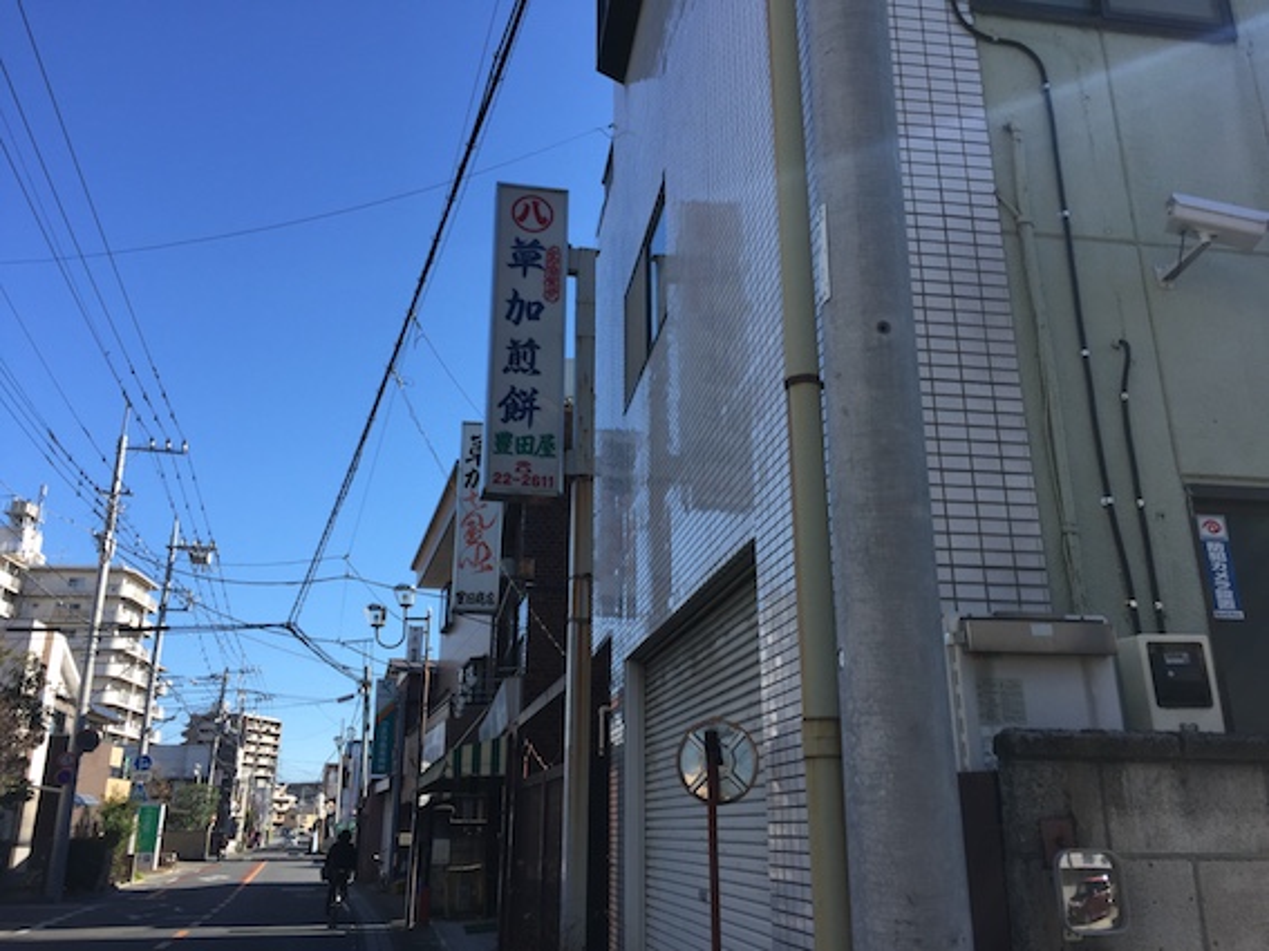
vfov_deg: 48.2
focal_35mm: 29
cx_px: 634
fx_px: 1063
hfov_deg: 61.7
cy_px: 476
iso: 32
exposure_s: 1/1130
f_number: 2.2
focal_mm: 4.15
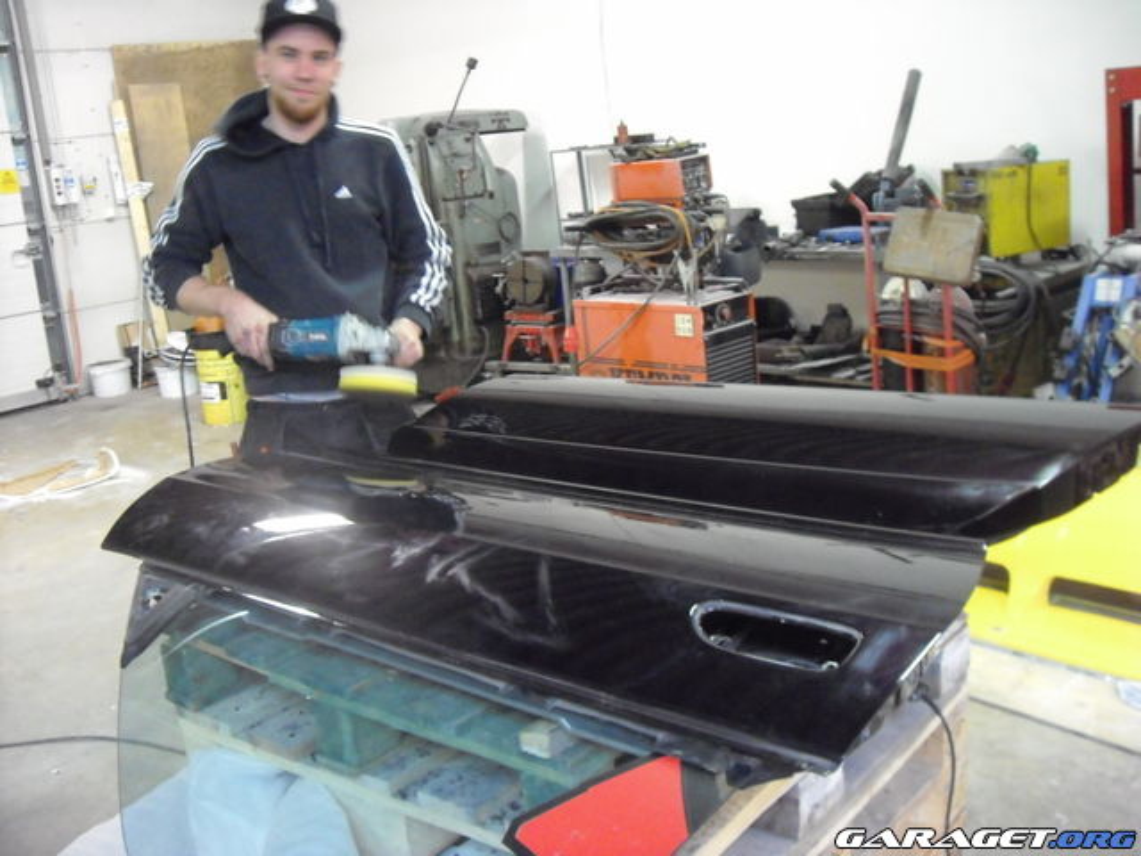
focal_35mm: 37
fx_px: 1220
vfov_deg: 38.7
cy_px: 428
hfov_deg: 50.1
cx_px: 570
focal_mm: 6.2
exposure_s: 1/15
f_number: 2.7
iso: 800
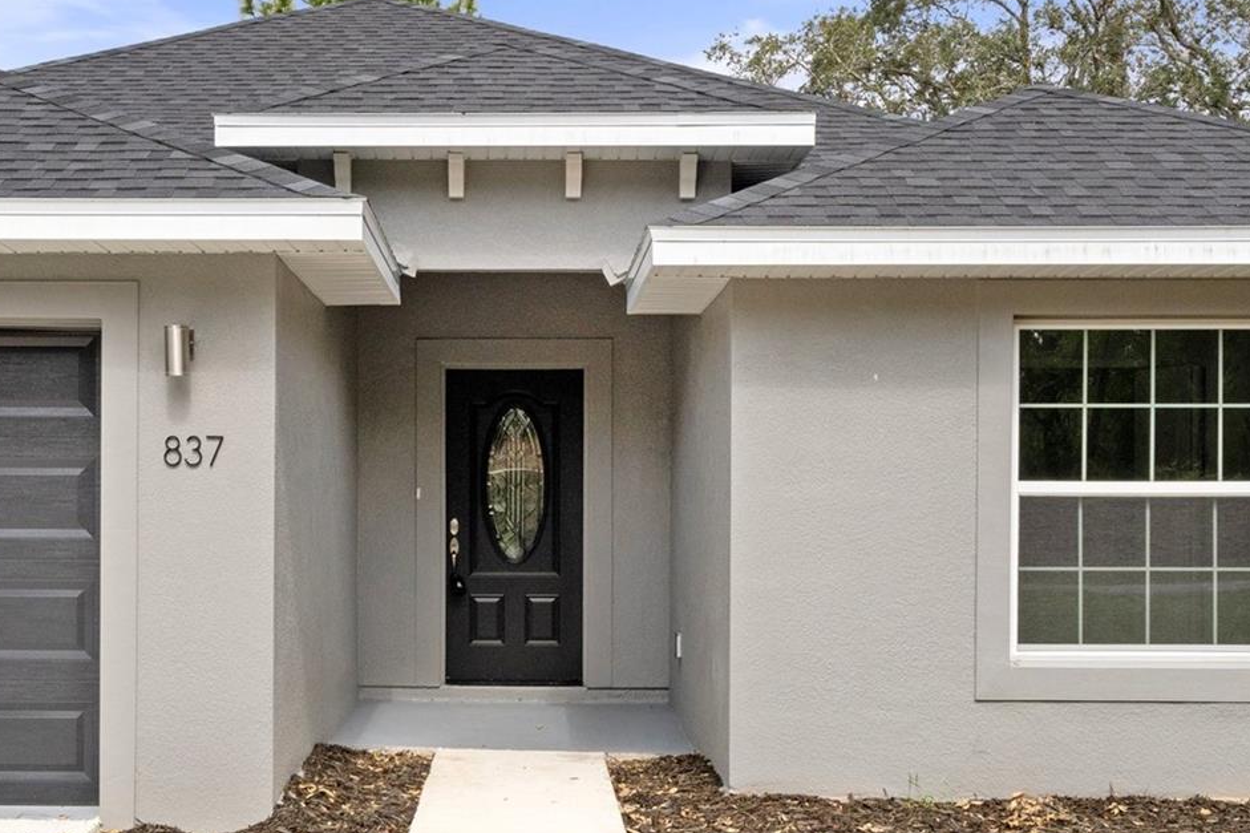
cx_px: 472
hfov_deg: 38.6
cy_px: 538
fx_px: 1770
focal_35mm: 51
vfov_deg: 26.4
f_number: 8
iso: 640
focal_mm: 20
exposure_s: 1/320
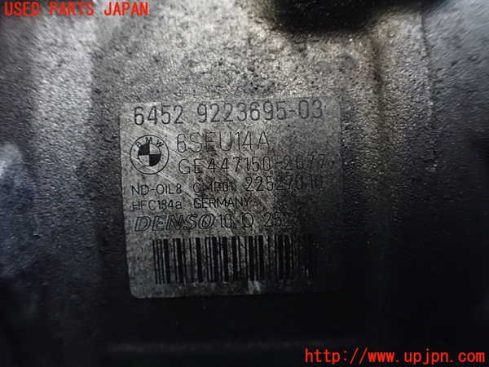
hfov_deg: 60.0
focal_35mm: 30
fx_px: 424
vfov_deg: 46.8
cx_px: 244
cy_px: 184
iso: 1600
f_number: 2.3
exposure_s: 1/25
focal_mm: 5.4
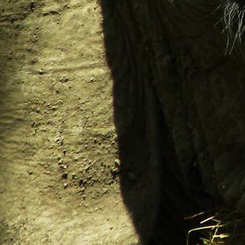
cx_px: 399
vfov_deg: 0.7
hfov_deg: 0.7
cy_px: -87
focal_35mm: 2418
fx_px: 19362
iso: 64
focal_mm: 97.8
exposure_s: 1/256
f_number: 5
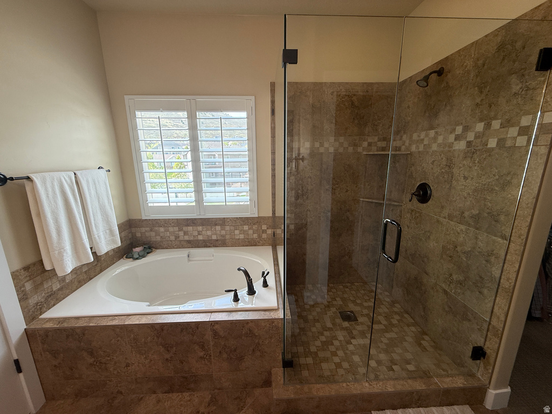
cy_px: 207
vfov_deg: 85.7
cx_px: 276
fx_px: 223
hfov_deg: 102.1
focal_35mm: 14
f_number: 2.2
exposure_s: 1/120
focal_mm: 2.22
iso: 64
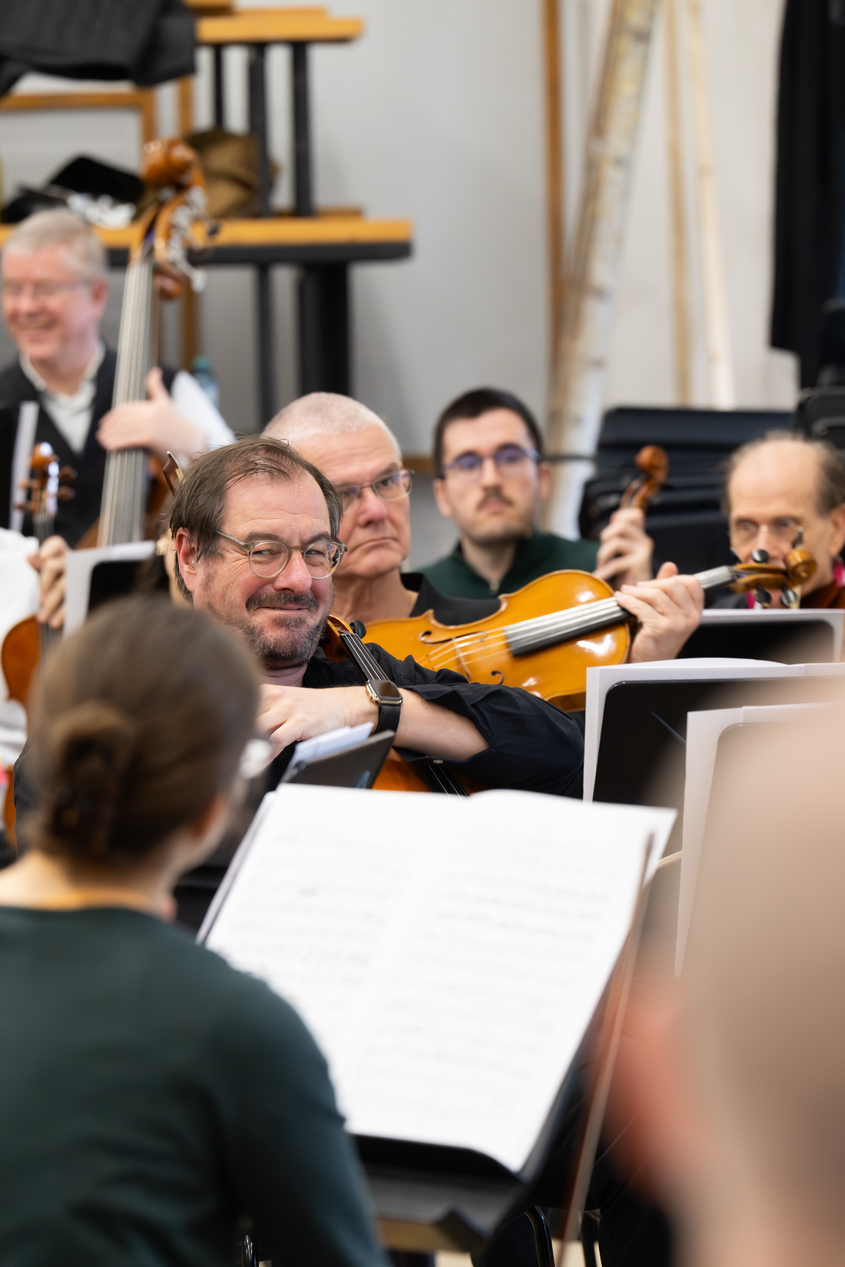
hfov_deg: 7.4
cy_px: 634
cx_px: 422
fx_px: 6513
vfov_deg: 11.1
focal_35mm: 185
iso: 4000
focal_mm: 185
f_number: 5
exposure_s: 1/200
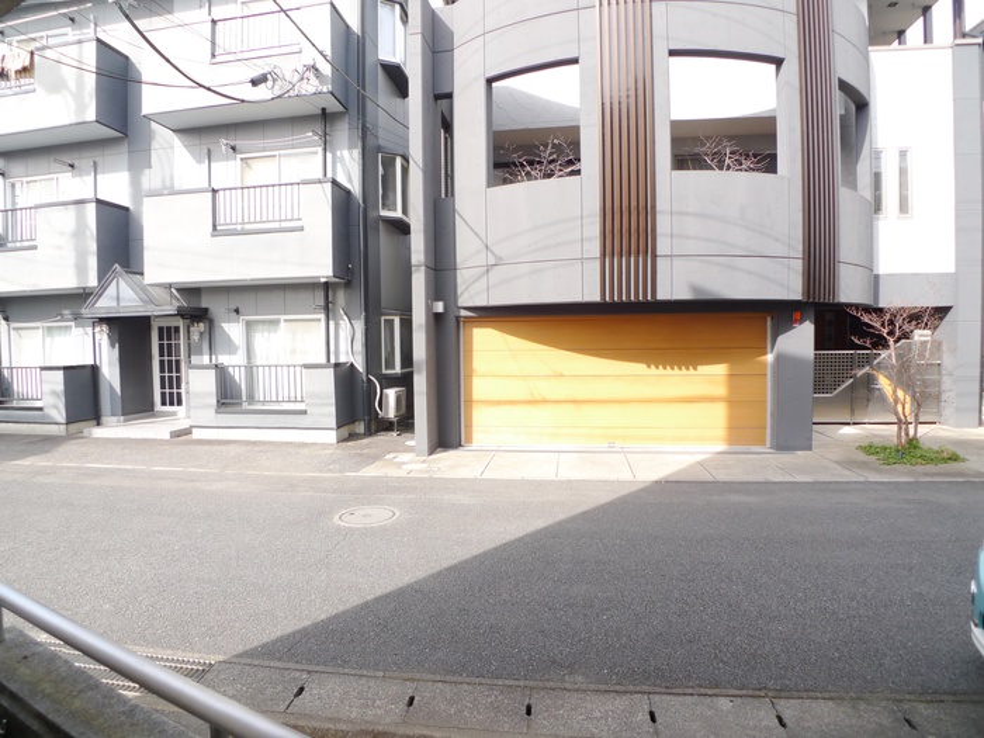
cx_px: 492
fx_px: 682
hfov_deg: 71.6
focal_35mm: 24
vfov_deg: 56.8
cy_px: 369
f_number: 2.8
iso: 80
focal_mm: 5.1
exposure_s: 1/320
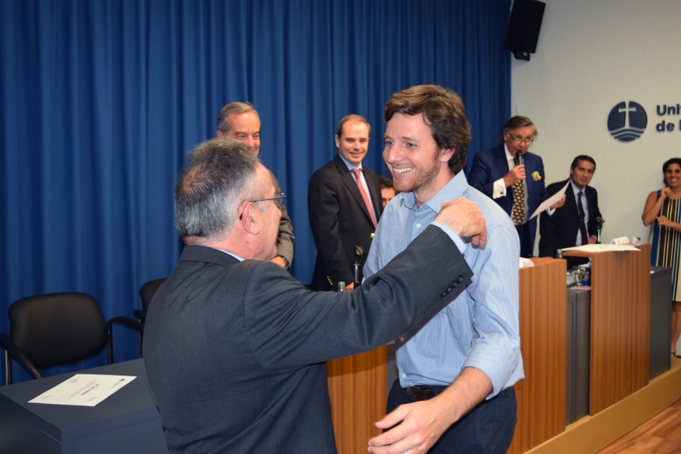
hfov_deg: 53.1
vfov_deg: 36.9
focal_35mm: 36
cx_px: 340
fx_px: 681
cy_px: 227
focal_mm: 24
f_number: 5
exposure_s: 1/100
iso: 800
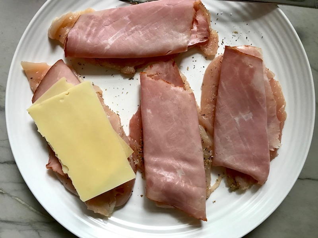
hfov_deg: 63.4
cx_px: 159
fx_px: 257
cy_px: 119
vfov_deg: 49.7
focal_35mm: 28
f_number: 1.8
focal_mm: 3.99
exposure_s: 1/30
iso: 32
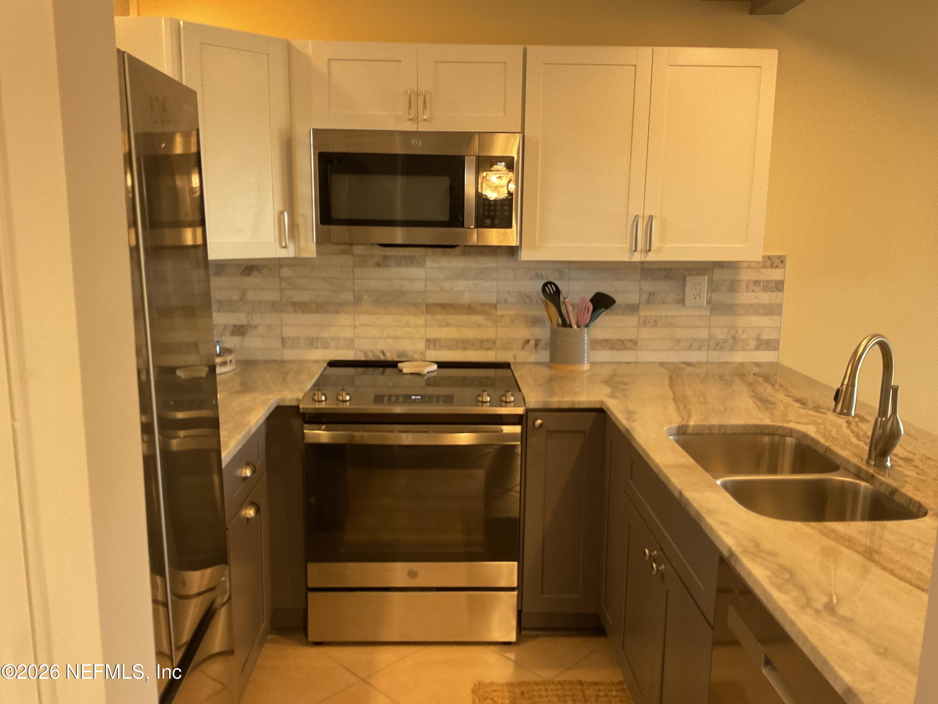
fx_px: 786
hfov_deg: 61.7
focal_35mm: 29
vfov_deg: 48.2
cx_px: 469
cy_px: 352
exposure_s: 1/60
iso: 250
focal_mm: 3
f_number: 1.8
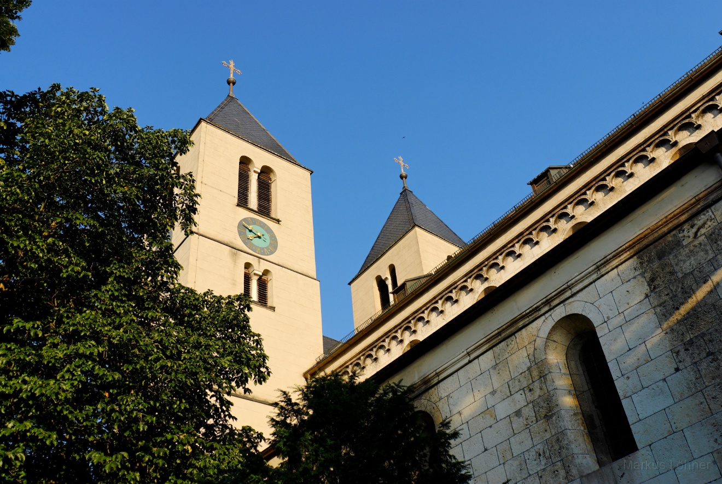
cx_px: 361
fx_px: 723
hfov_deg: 53.1
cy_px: 242
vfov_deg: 37.0
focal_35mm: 36
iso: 100
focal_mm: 24
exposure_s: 1/320
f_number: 5.6
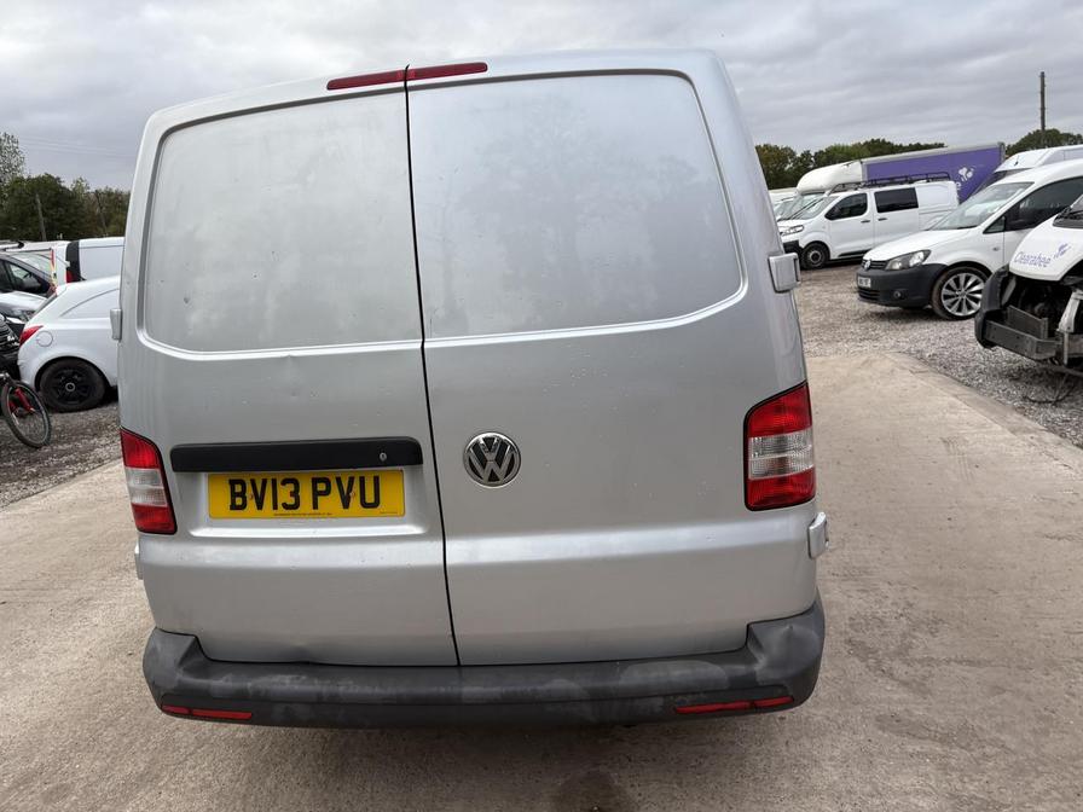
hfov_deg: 67.3
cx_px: 542
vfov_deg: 53.1
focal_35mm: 26
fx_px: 813
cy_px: 406
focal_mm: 5.96
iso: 50
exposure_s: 1/747
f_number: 1.6
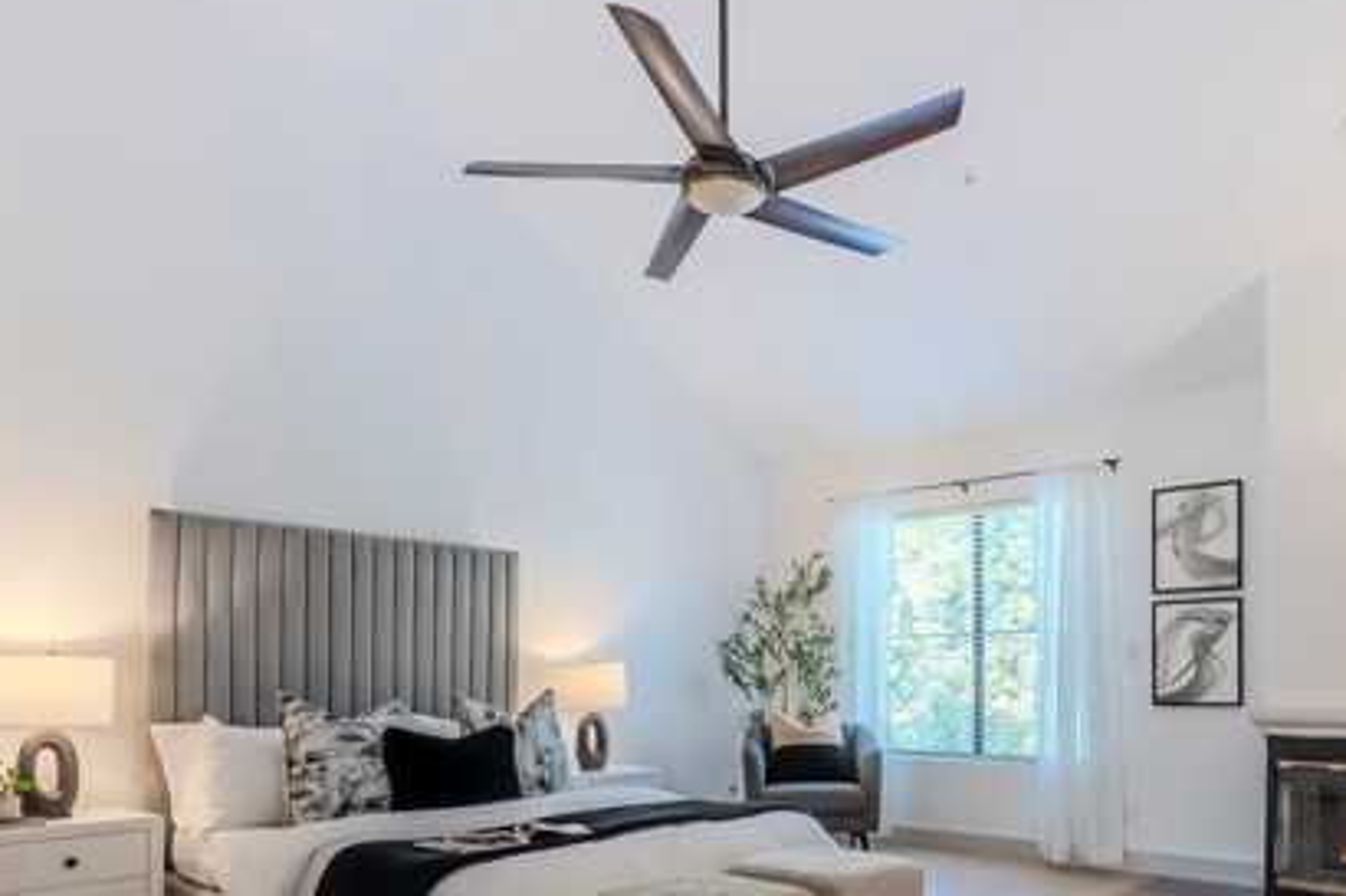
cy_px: 651
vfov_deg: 49.6
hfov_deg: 70.8
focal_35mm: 25
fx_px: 934
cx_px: 808
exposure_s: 1/10
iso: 100
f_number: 9
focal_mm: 16
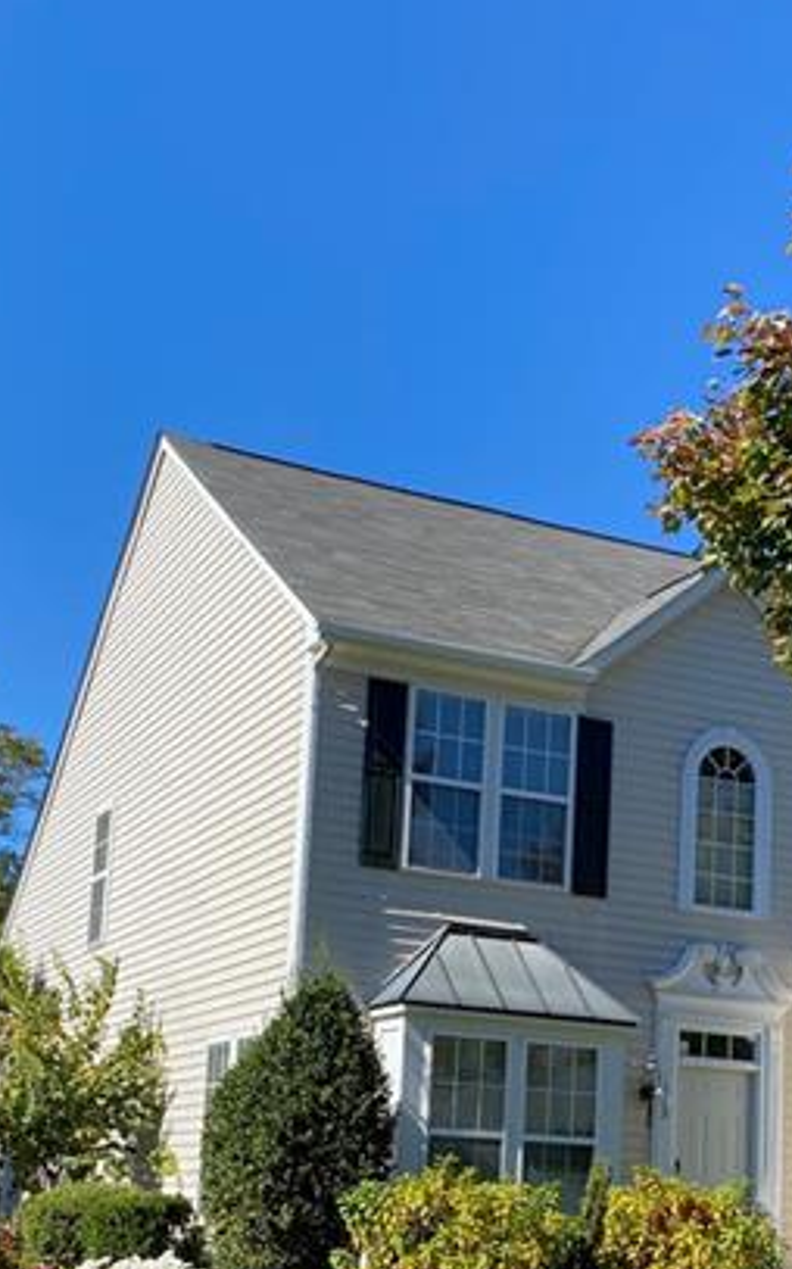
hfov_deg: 24.8
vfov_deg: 38.1
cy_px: 917
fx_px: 1798
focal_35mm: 52
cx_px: 511
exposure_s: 1/1272
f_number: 1.8
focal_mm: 4.25
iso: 32
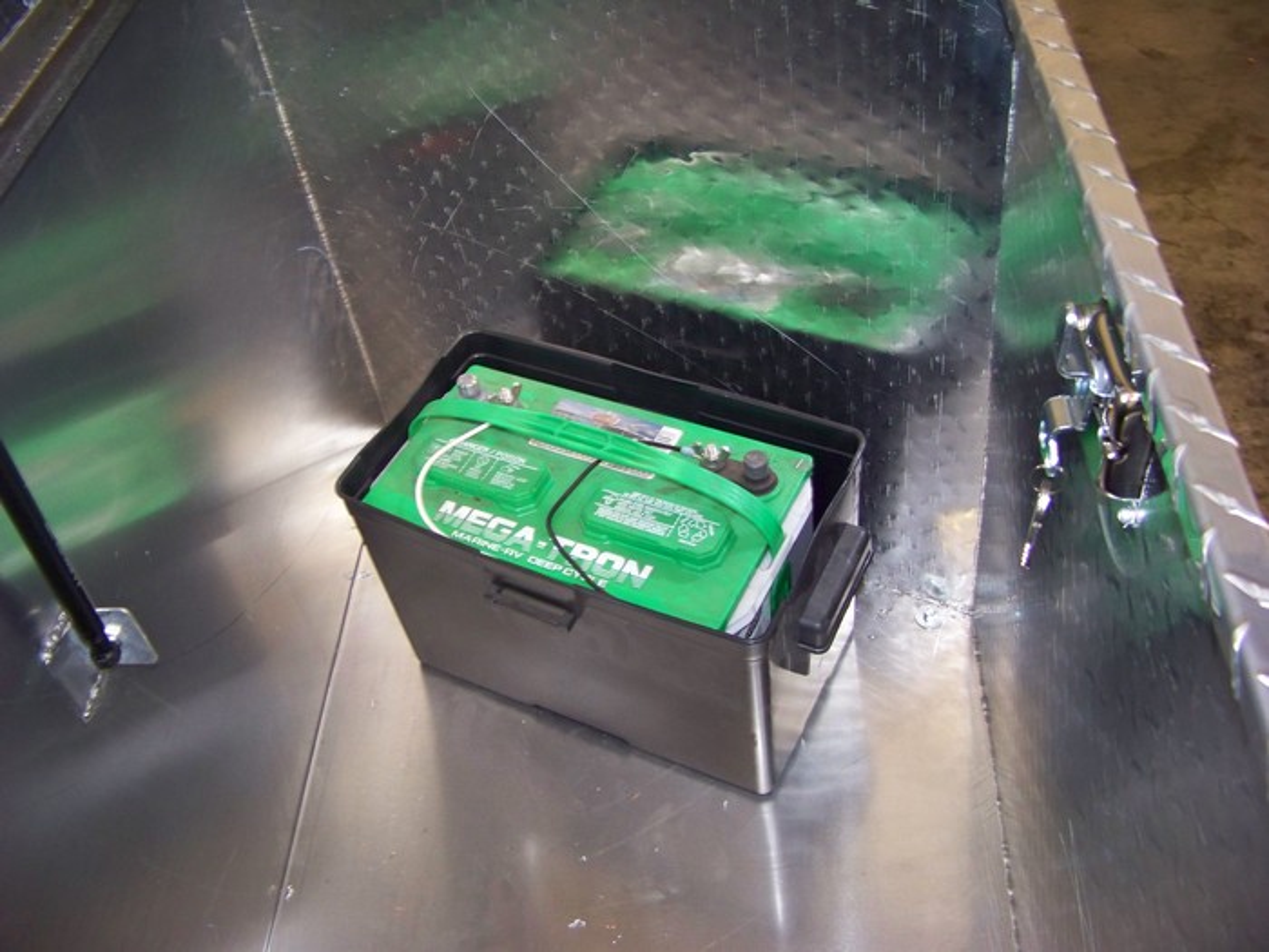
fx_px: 1320
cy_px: 476
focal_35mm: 36
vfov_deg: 39.7
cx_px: 634
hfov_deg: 51.4
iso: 200
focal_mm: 5.85
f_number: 2.8
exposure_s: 1/30
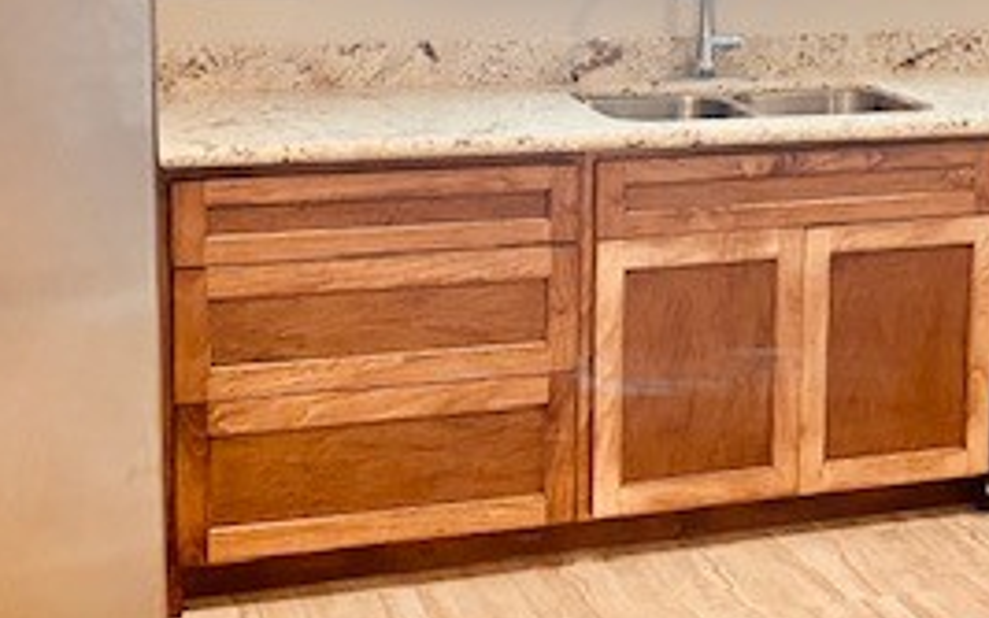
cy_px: 107
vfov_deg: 19.5
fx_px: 1779
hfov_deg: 30.9
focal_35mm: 66
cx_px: 611
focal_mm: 4.25
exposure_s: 1/60
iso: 160
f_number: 1.8
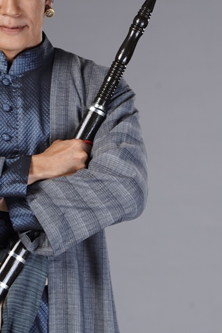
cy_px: 186
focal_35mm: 262
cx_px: 24
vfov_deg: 7.9
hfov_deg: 5.2
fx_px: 2422
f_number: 8
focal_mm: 141
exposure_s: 1/200
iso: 500
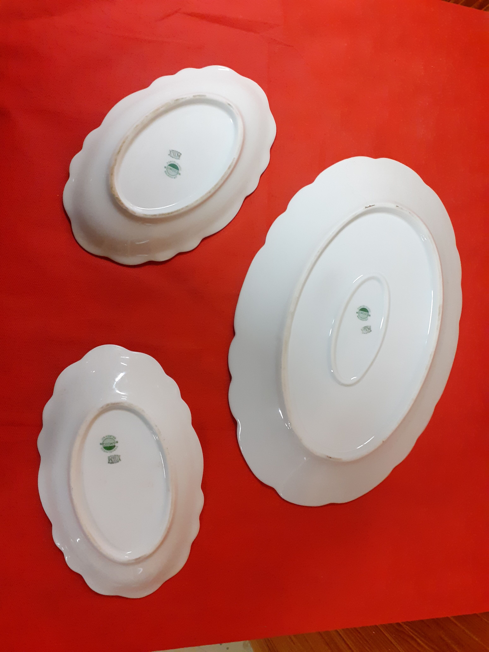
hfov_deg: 51.4
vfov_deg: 65.3
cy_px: 326
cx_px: 244
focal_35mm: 27
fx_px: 509
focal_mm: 3.6
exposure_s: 1/25
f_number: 1.9
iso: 250
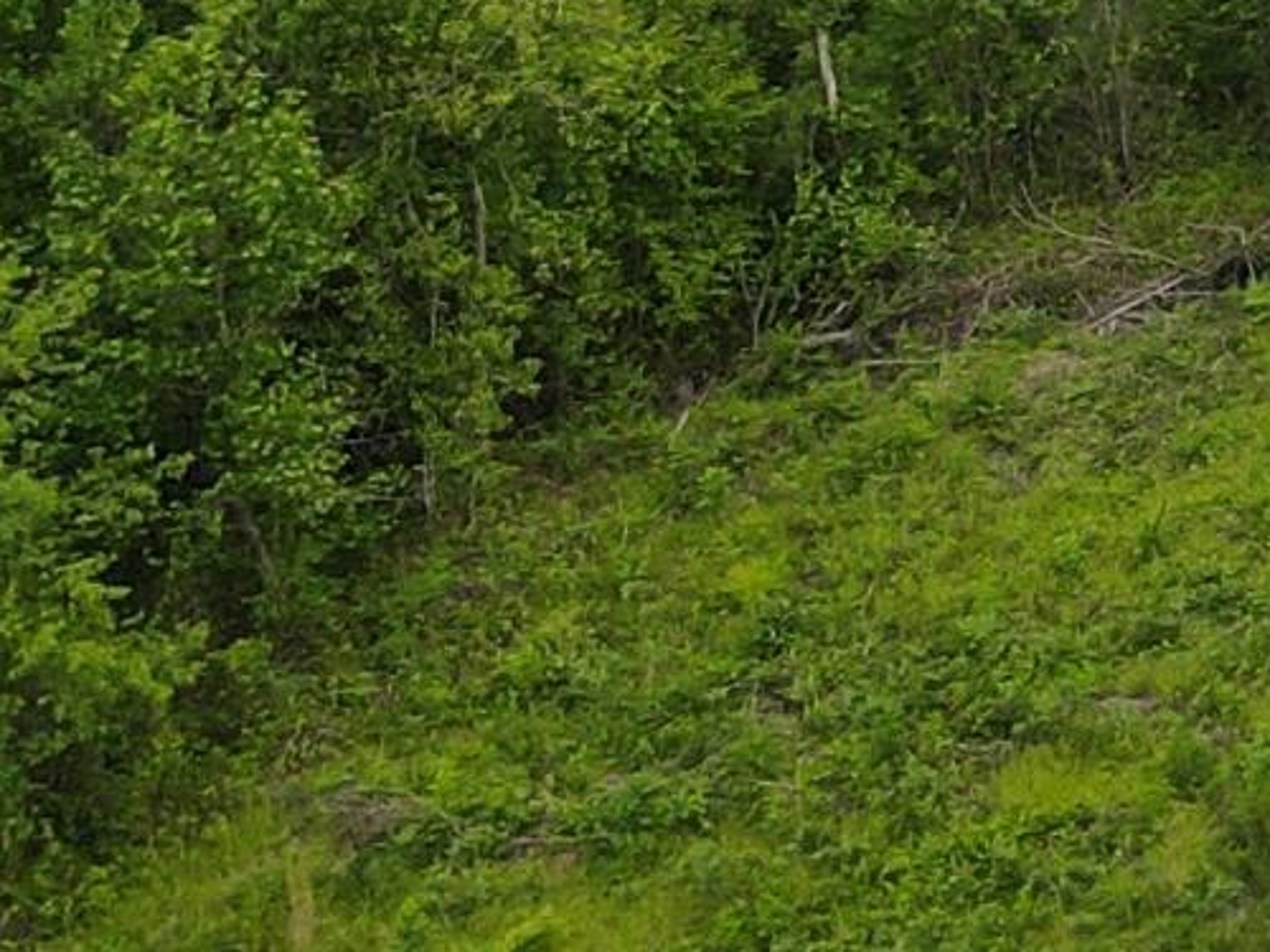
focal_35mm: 144
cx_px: 3401
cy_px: -1183
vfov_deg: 9.4
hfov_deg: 10.8
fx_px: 5283
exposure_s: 1/240
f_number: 2.8
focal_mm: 4.5
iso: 100
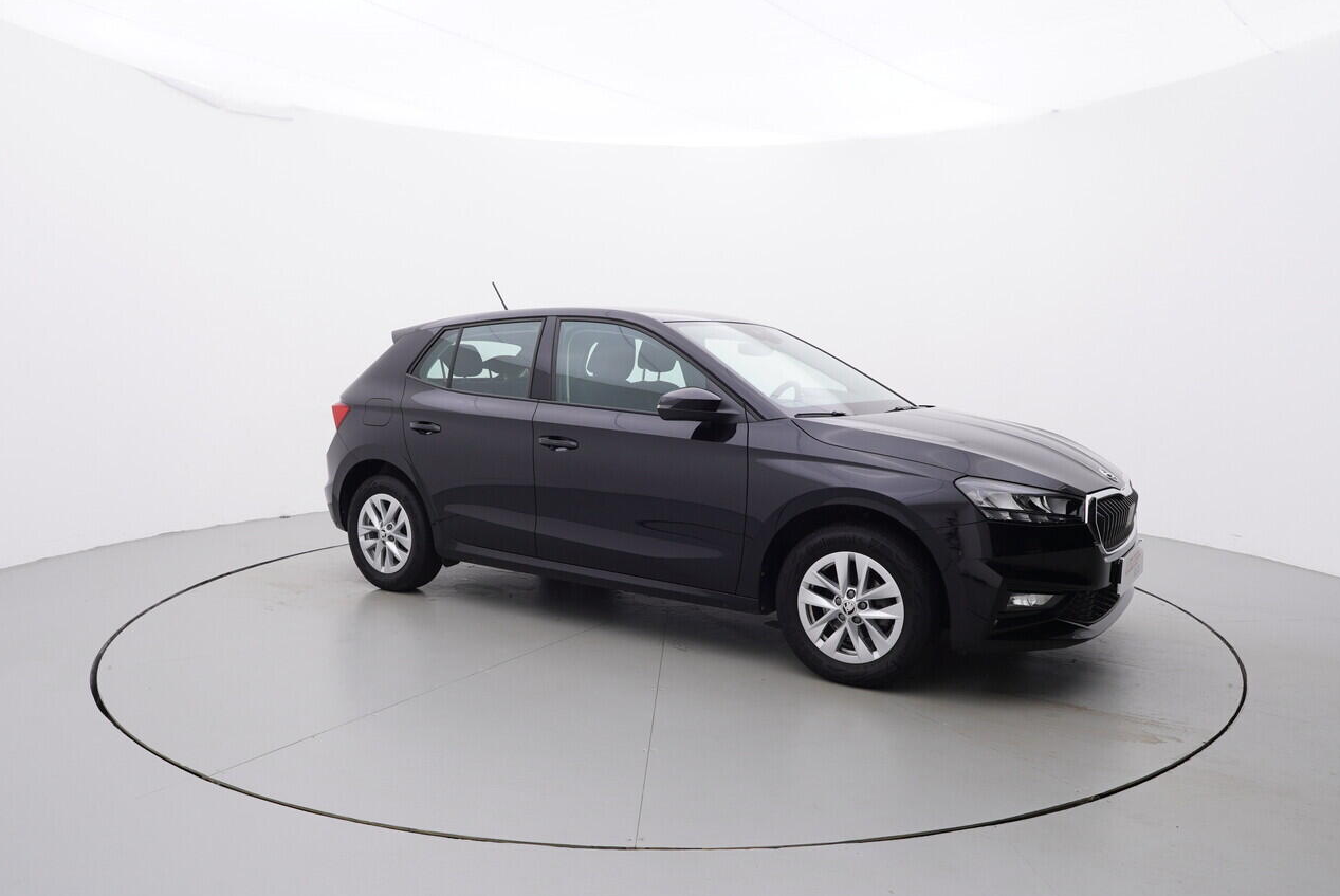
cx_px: 668
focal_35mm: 26
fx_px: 952
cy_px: 506
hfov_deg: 70.2
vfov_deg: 50.2
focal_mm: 15
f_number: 5
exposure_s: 1/80
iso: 200
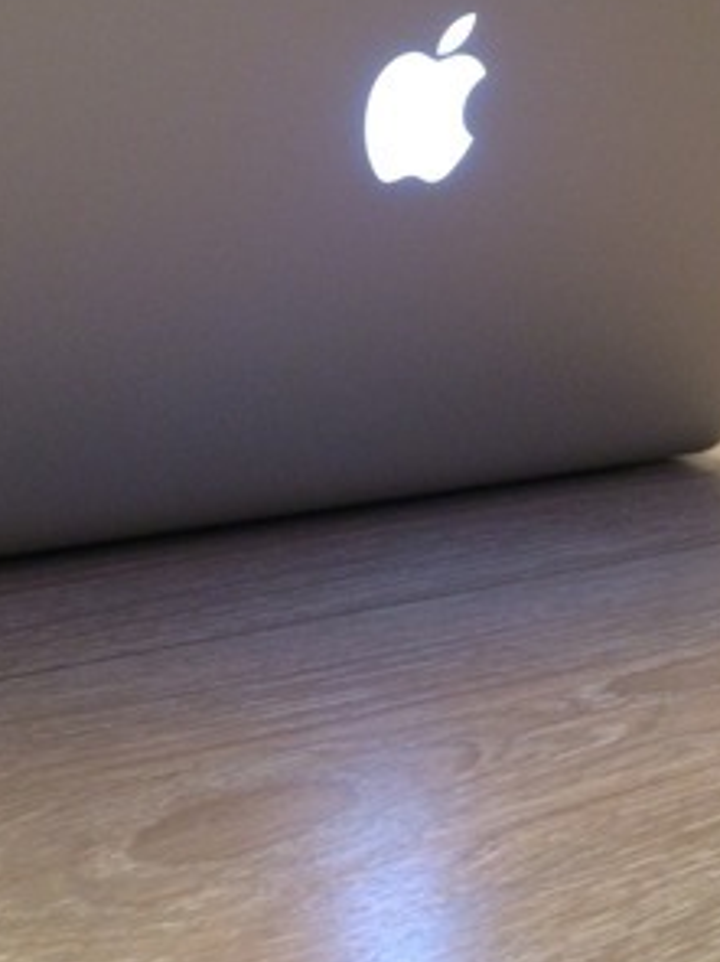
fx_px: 1637
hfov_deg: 24.8
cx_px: 401
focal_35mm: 59
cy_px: 365
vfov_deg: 32.6
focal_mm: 4.15
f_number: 2.2
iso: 320
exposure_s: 1/17
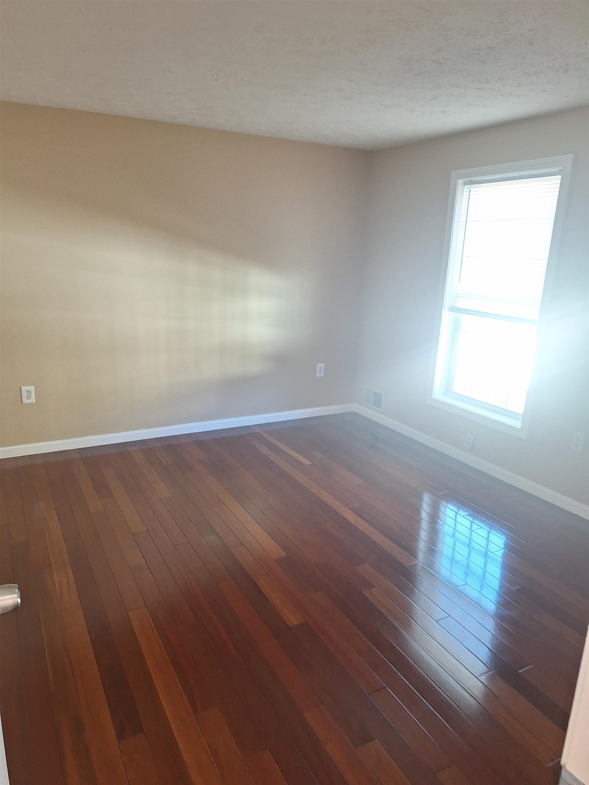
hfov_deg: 58.9
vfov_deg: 73.9
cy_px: 392
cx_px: 294
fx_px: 522
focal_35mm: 23
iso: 100
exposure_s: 1/40
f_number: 1.8
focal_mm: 5.54
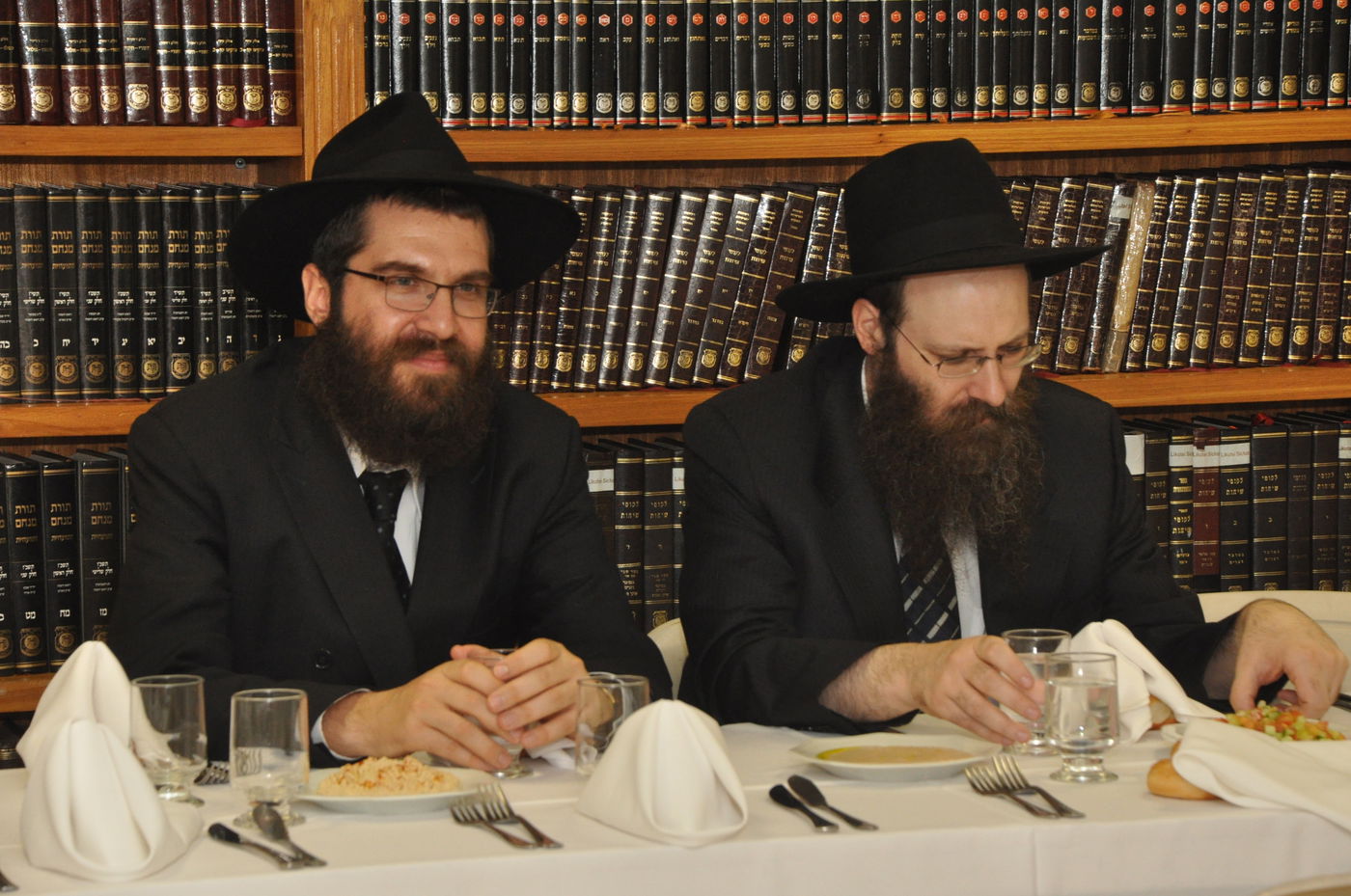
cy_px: 448
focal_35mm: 135
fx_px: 5059
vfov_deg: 10.1
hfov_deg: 15.2
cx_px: 676
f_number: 8
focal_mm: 90
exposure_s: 1/60
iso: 1250
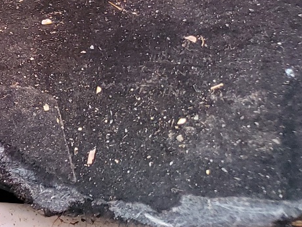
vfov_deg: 15.9
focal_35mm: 91
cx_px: -192
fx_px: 794
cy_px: 0
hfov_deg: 18.3
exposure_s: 1/120
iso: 89
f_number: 1.5
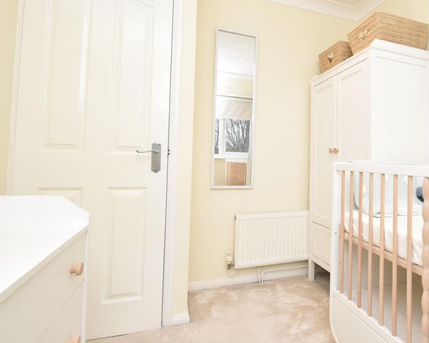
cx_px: 298
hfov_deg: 74.4
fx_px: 267
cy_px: 138
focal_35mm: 21
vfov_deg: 64.9
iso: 1400
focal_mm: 10
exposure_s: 1/60
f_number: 9
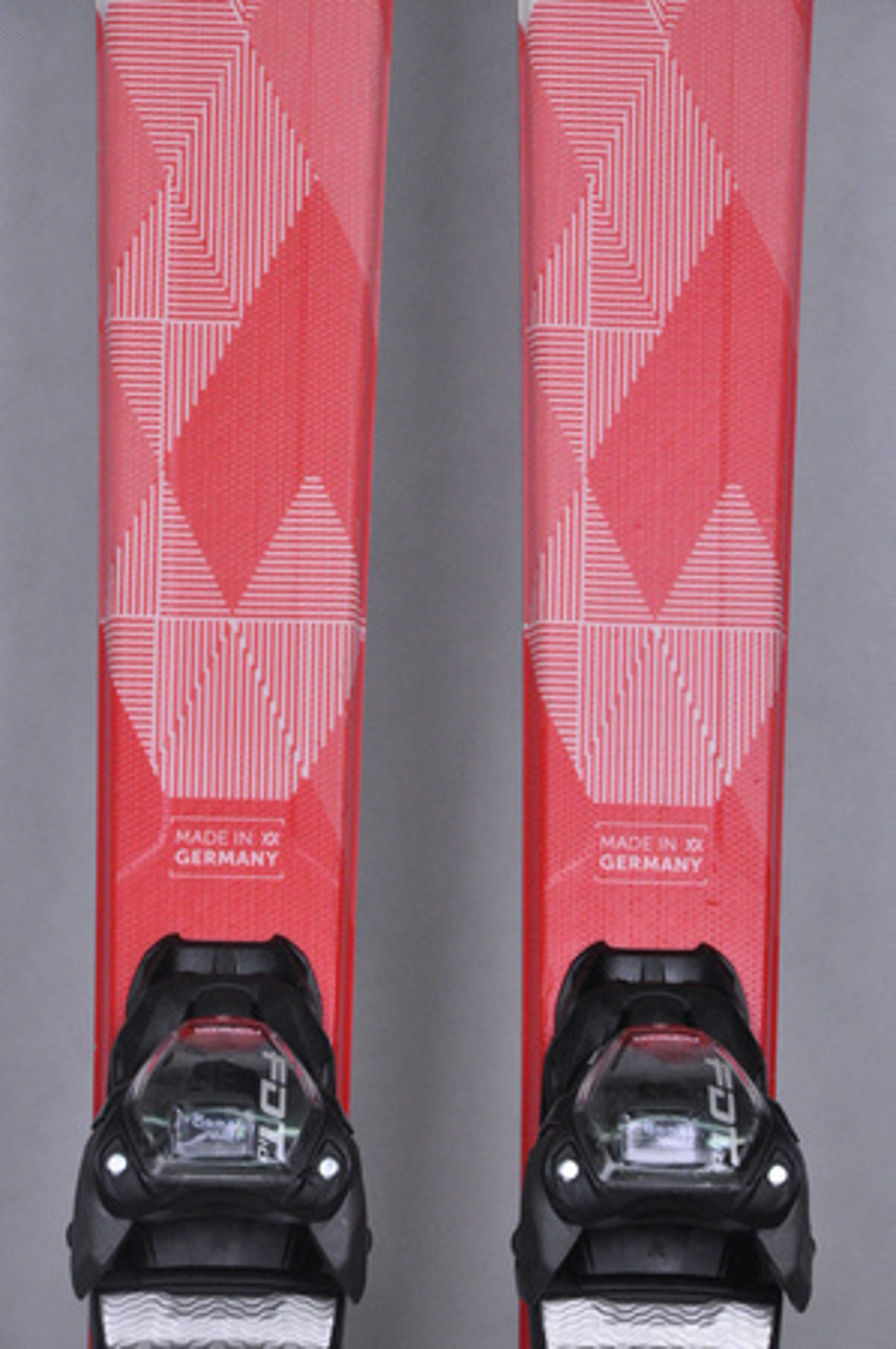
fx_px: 5893
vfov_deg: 13.1
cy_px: 674
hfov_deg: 8.7
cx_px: 448
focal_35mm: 158
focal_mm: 105
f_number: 9.5
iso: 3200
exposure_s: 1/125
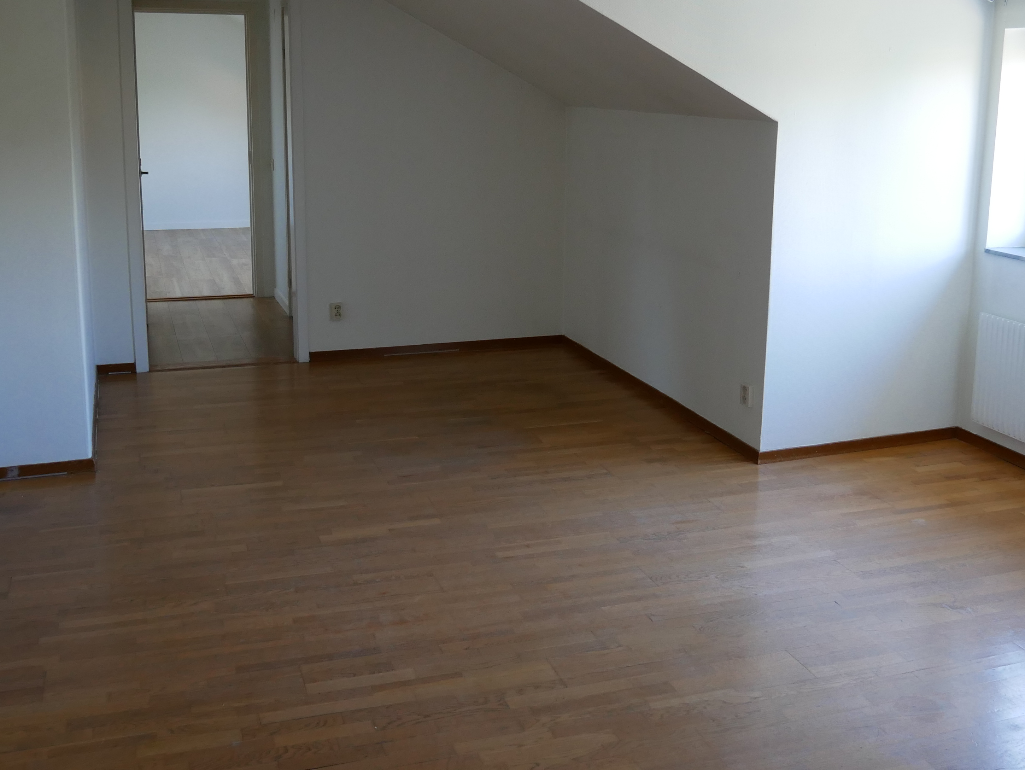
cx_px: 532
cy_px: 290
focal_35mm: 38
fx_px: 1126
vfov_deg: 37.5
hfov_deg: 48.9
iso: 500
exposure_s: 1/60
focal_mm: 12
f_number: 3.5
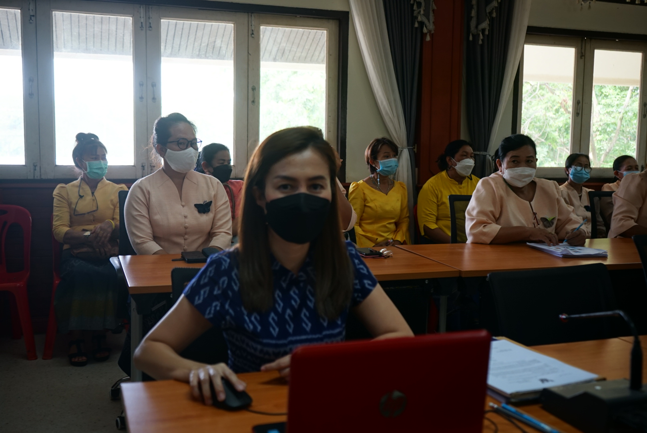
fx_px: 683
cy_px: 216
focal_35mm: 38
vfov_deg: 35.1
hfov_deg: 50.7
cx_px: 324
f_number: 4
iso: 500
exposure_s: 1/60
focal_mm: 38
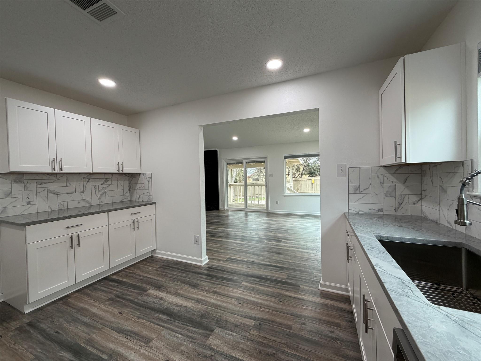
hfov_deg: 102.1
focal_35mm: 14
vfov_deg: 85.7
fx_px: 195
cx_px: 240
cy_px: 180
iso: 125
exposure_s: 1/120
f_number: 2.2
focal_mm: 2.22
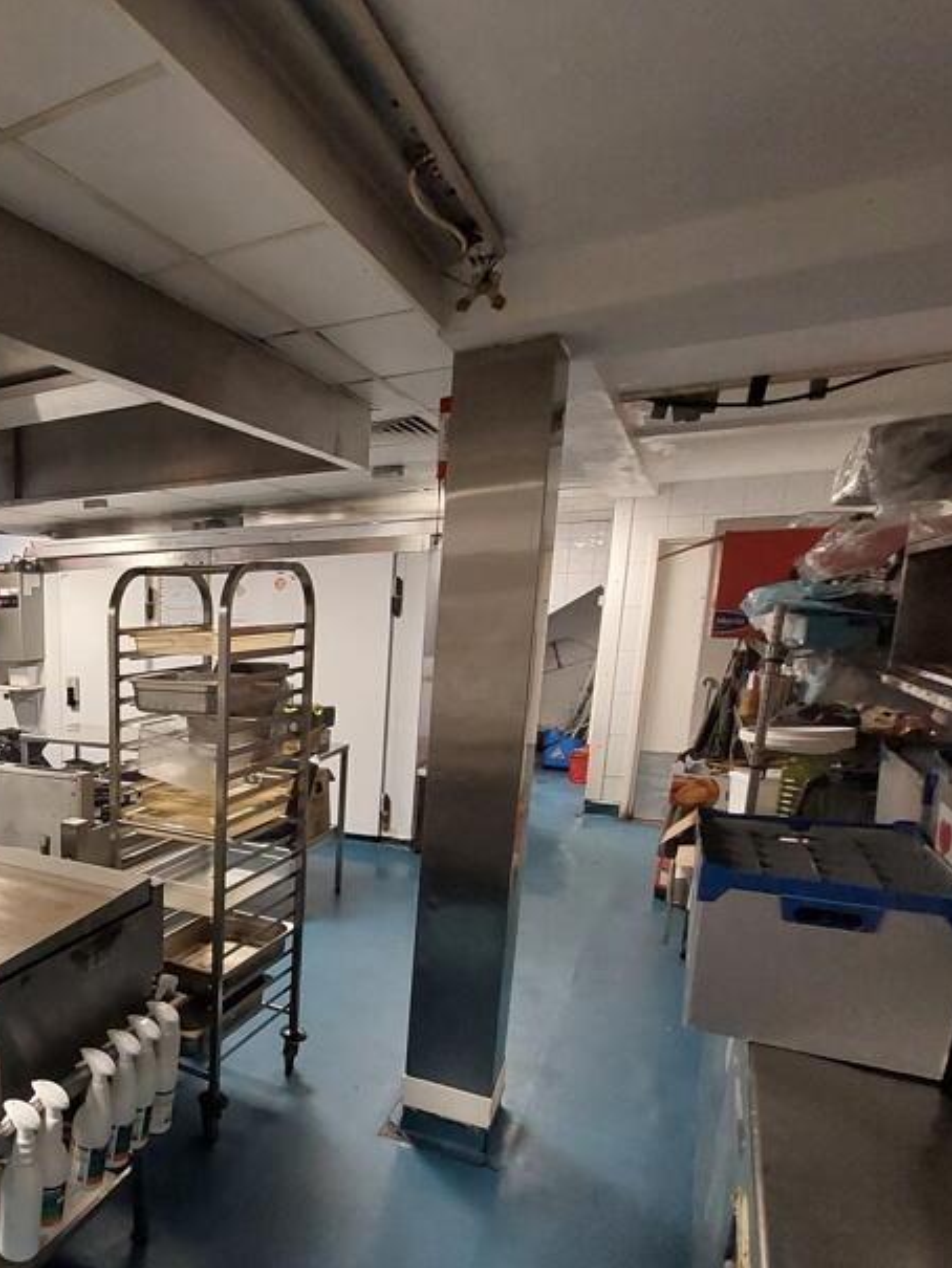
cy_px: 801
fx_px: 806
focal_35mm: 22
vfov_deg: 74.9
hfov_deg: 51.3
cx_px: 38
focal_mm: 1.74
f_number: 2.2
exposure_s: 1/50
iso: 400
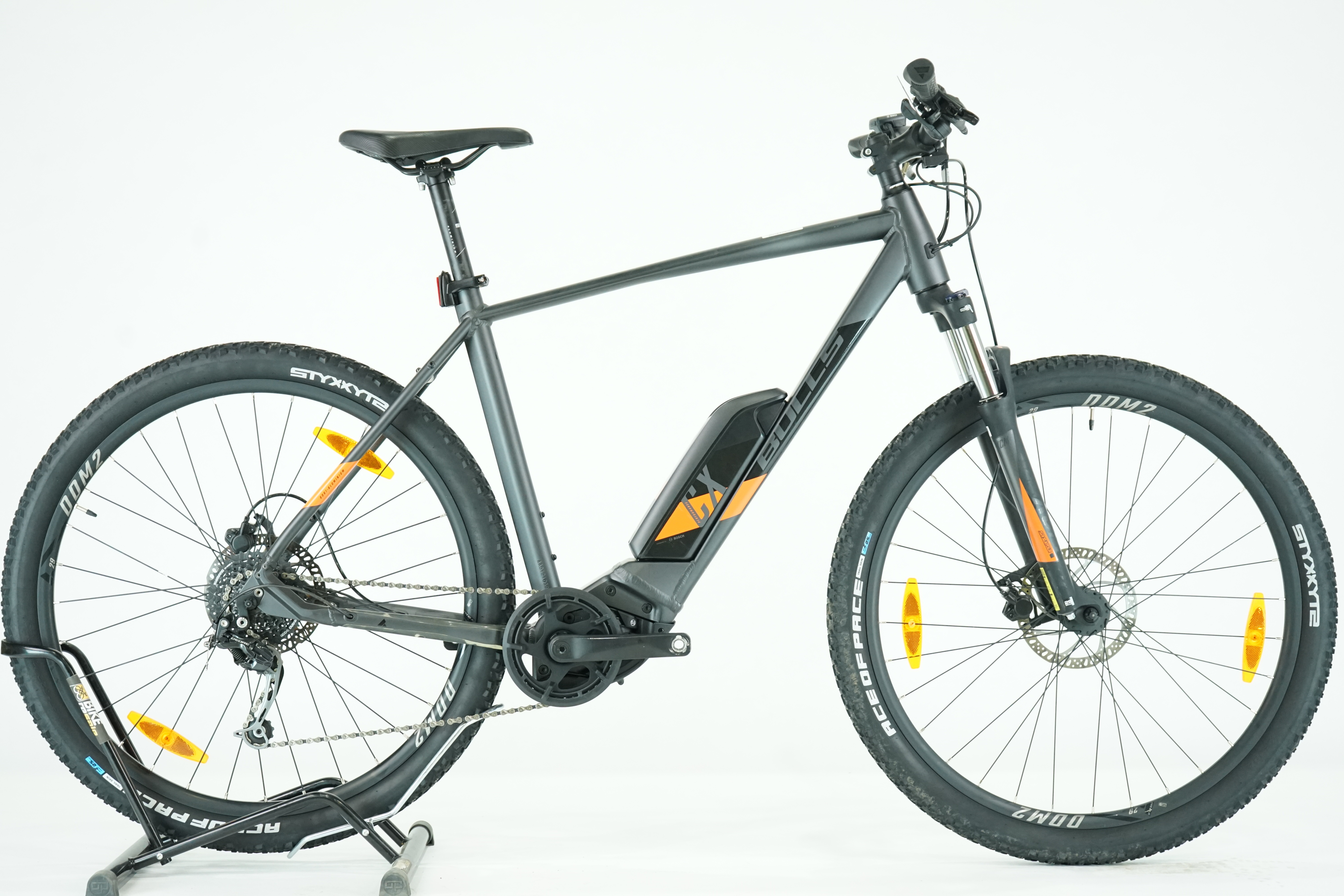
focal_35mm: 57
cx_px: 672
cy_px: 448
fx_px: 2128
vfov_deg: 23.8
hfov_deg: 35.1
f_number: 5
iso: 2500
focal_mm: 57
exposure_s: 1/200
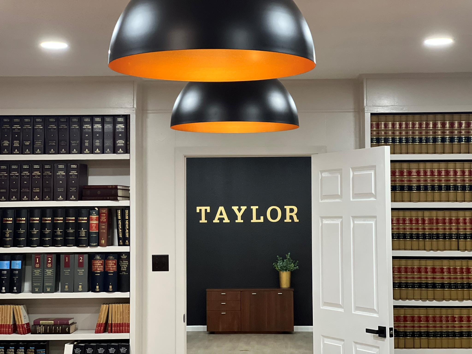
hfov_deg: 25.3
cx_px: 236
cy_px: 177
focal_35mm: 77
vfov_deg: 19.1
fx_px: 1050
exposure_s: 1/40
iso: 400
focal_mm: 9
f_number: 2.8
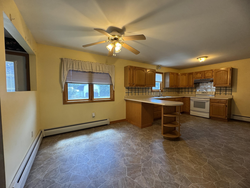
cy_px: 94
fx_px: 101
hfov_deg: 102.1
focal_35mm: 14
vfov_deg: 85.7
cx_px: 125
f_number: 2.2
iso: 200
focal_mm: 2.22
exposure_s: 1/60
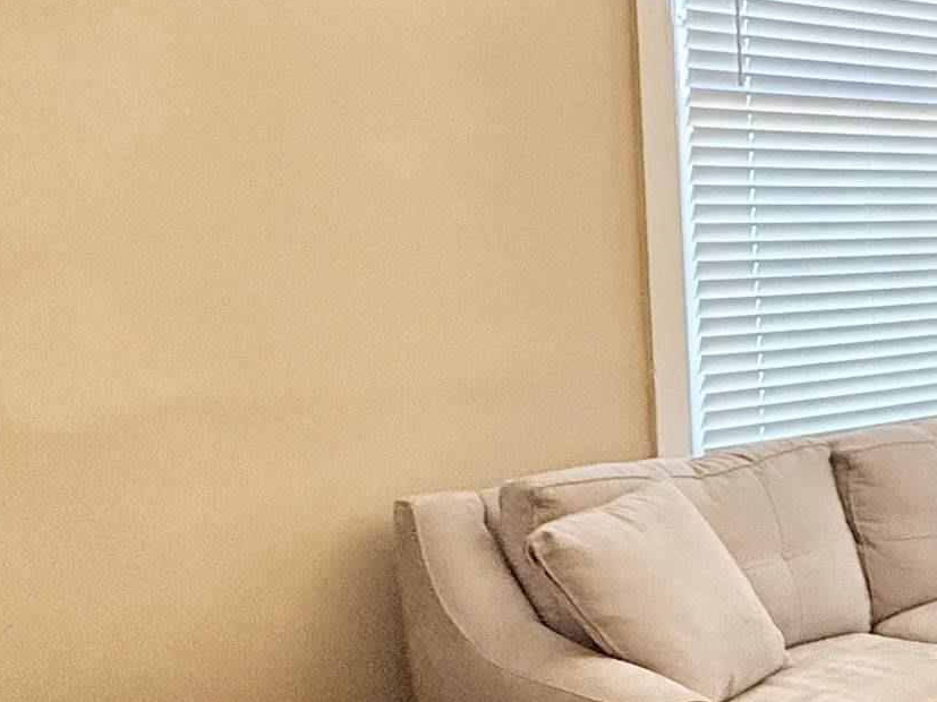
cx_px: 1562
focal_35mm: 52
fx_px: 1407
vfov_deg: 28.0
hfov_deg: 24.0
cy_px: 315
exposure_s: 1/120
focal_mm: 2.22
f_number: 2.2
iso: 250
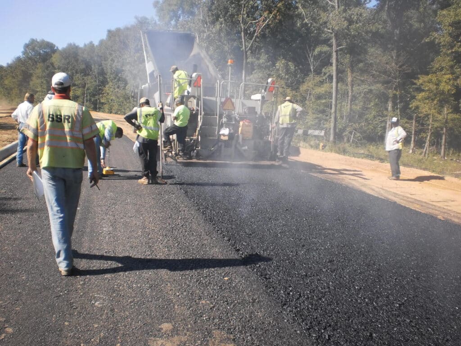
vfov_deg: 39.7
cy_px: 173
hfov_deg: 51.4
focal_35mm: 36
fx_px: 479
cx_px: 230
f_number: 3.1
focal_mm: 6.3
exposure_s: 1/800
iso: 100
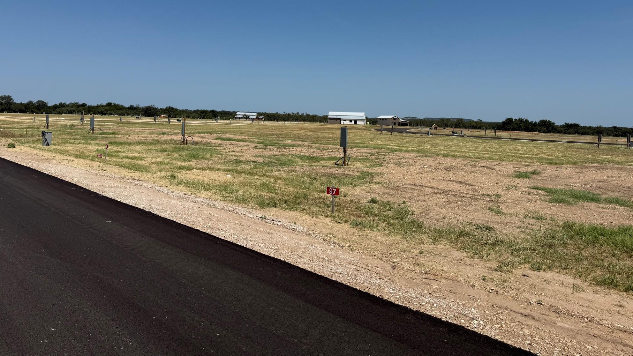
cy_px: 117
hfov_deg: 69.8
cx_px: 308
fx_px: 453
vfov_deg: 42.3
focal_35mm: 27
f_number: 1.78
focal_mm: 6.76
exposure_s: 1/8130
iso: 80
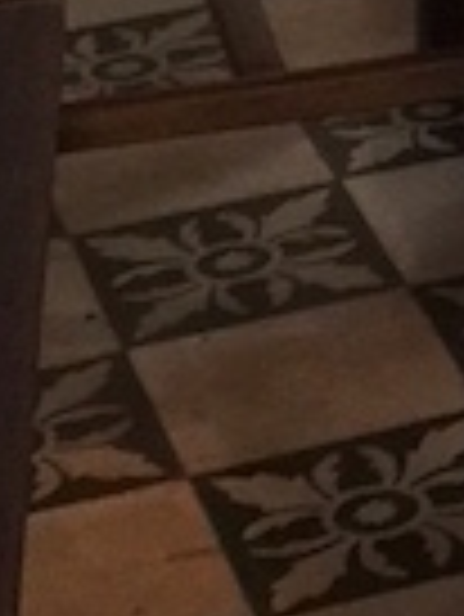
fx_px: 3872
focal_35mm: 217
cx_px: 1523
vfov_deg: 8.3
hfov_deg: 6.2
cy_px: -886
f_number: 2.2
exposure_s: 1/15
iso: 80
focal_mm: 4.15
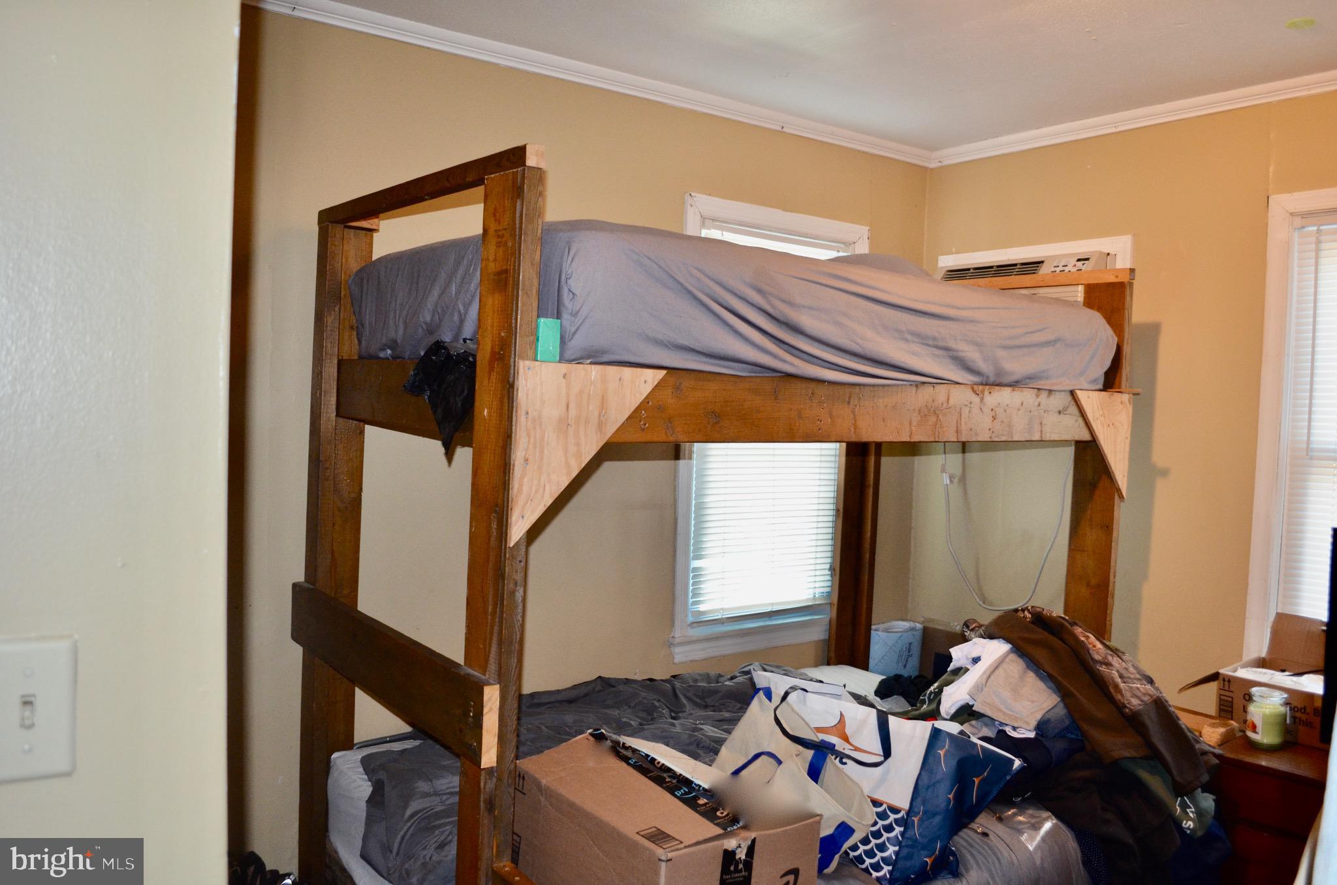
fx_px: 1001
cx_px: 668
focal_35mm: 27
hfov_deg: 67.5
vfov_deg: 47.7
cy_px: 442
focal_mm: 18
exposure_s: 1/60
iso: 900
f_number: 3.5
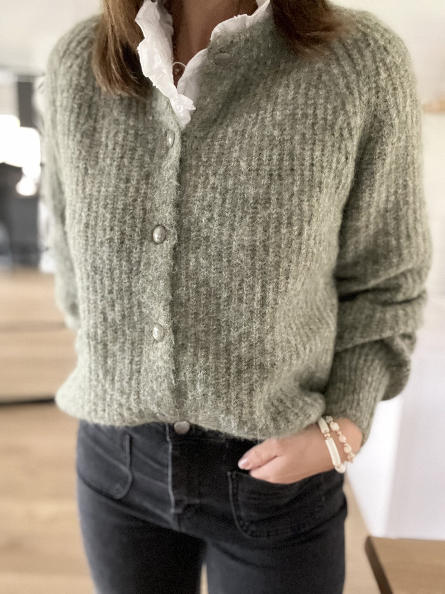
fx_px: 514
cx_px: 222
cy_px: 297
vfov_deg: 60.0
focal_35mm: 30
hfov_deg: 46.8
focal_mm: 2.71
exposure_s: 1/30
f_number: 2.2
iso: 640
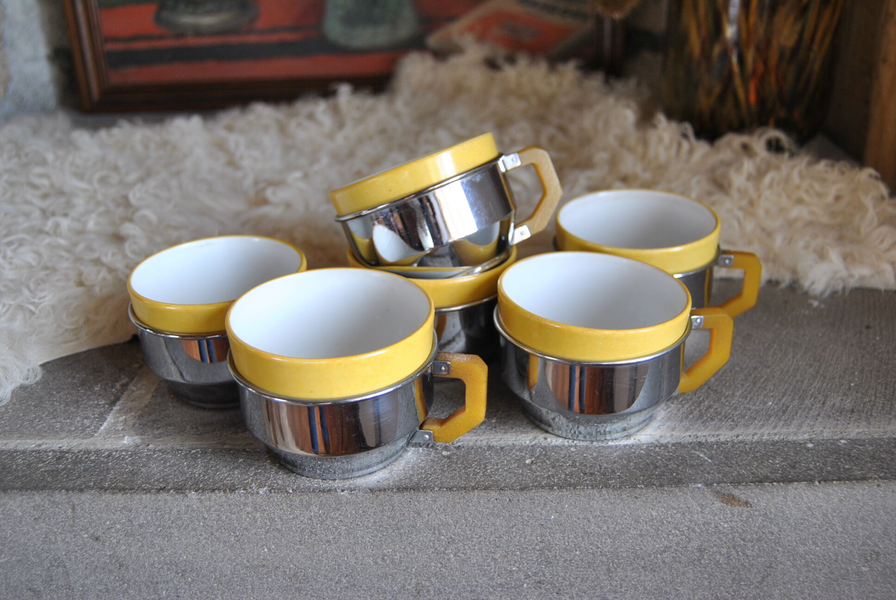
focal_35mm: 34
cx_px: 448
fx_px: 860
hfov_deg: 55.0
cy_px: 300
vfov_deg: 38.5
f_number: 3.8
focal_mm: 23
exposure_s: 1/40
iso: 200
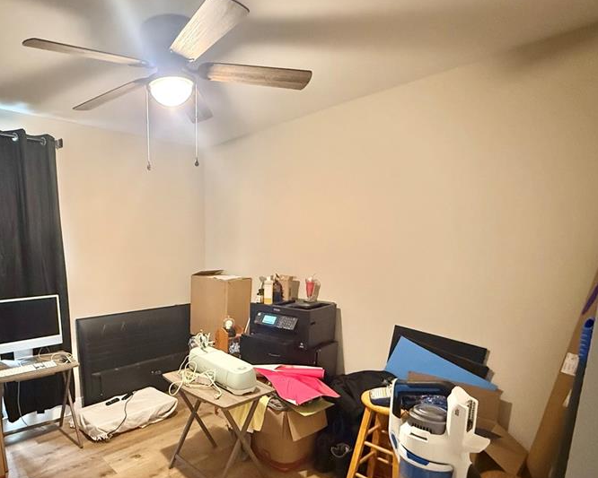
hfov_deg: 74.5
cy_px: 310
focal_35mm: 21
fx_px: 372
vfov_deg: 64.2
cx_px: 185
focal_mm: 2.22
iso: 1250
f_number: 2.2
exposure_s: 1/40
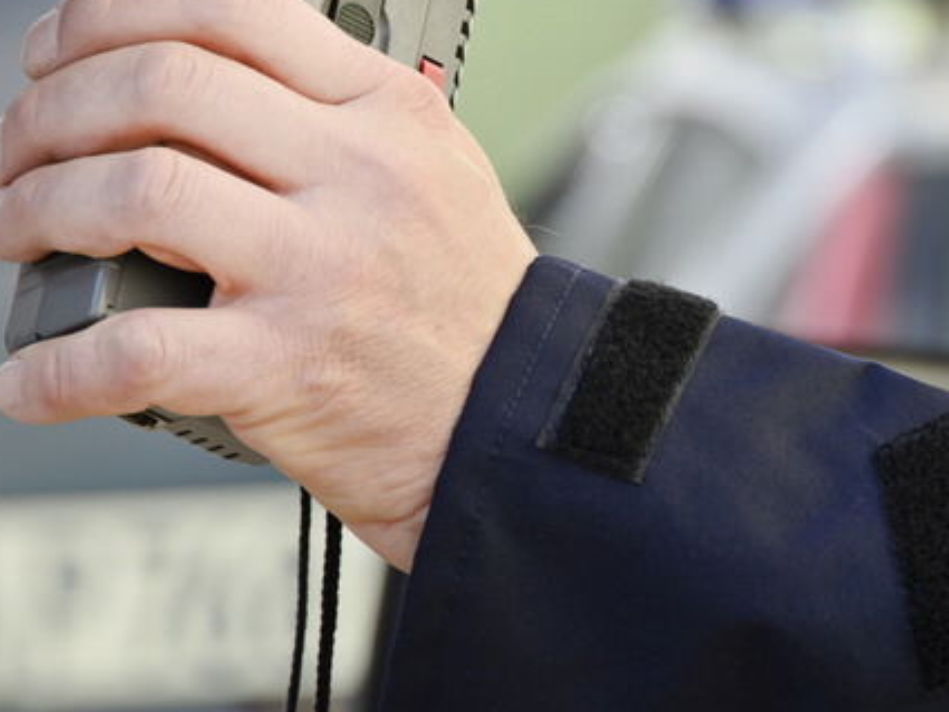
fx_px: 16042
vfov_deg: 2.5
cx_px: 644
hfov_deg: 3.4
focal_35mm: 585
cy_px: 268
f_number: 9
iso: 200
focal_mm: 200
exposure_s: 1/200
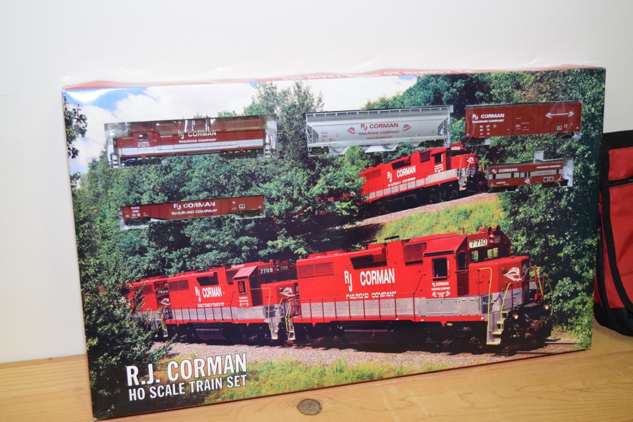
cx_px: 316
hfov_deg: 42.3
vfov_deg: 29.0
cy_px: 211
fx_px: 818
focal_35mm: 46
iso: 640
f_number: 5
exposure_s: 1/100
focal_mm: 31
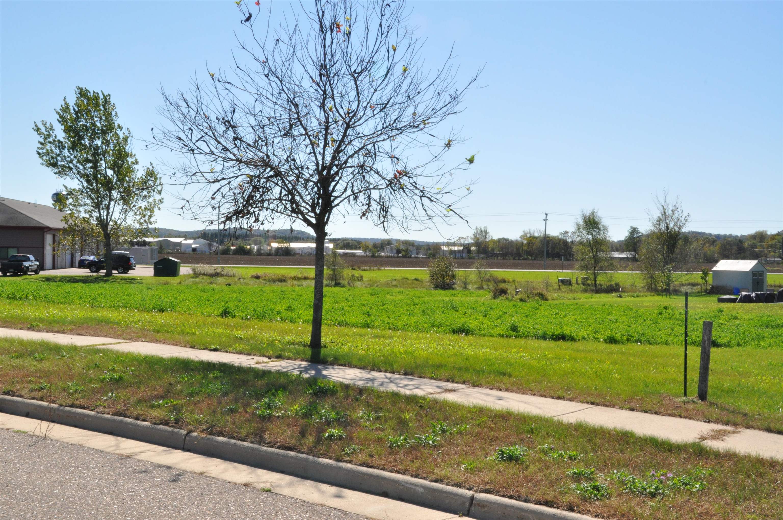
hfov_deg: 43.7
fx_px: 977
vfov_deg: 29.8
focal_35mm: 45
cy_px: 260
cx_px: 392
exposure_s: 1/200
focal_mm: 30
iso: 800
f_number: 25
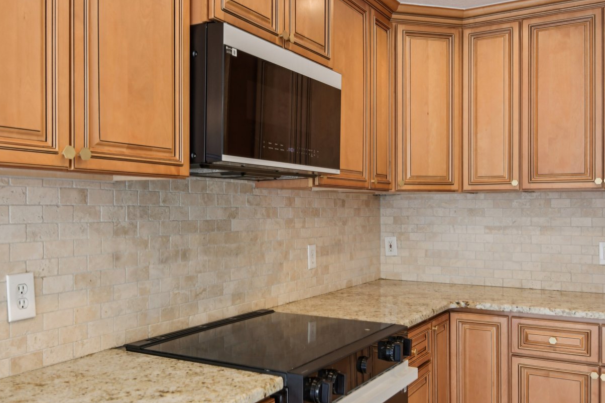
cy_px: 217
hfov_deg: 55.8
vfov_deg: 38.8
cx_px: 290
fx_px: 571
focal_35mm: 34
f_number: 8
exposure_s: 1/10
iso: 400
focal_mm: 20
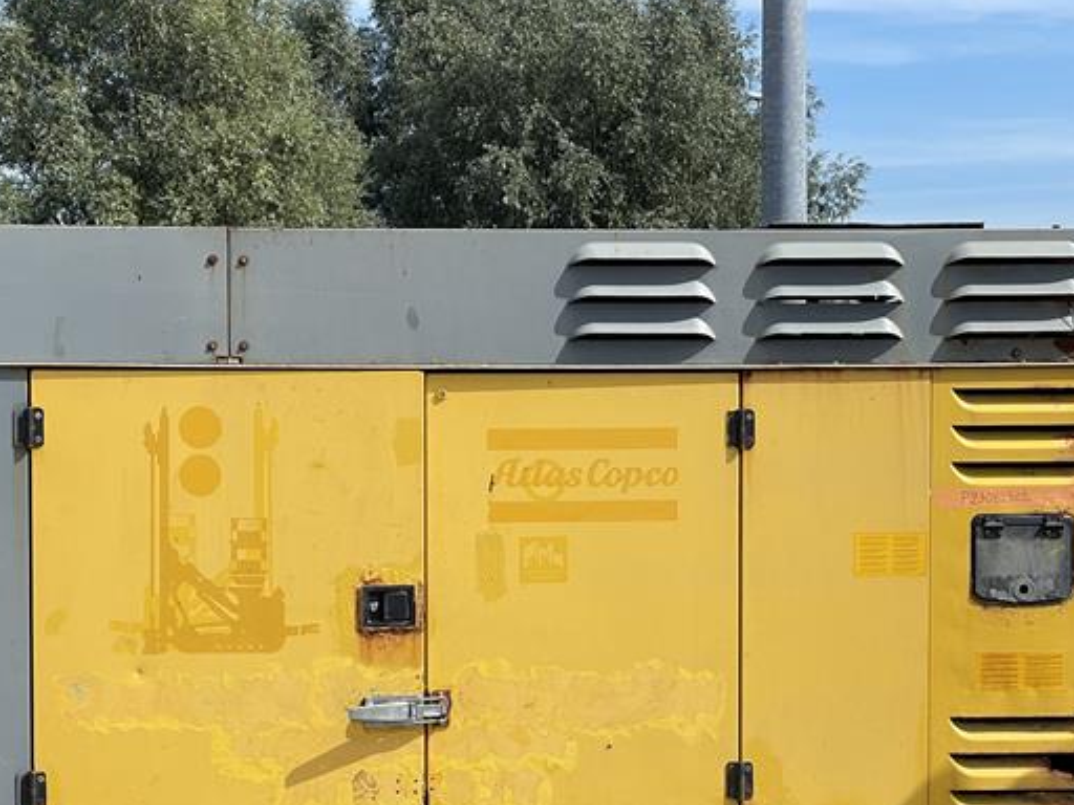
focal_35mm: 100
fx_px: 3103
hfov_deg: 19.6
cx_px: 380
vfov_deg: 14.7
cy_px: 610
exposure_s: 1/978
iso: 20
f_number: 2.2
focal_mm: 7.5
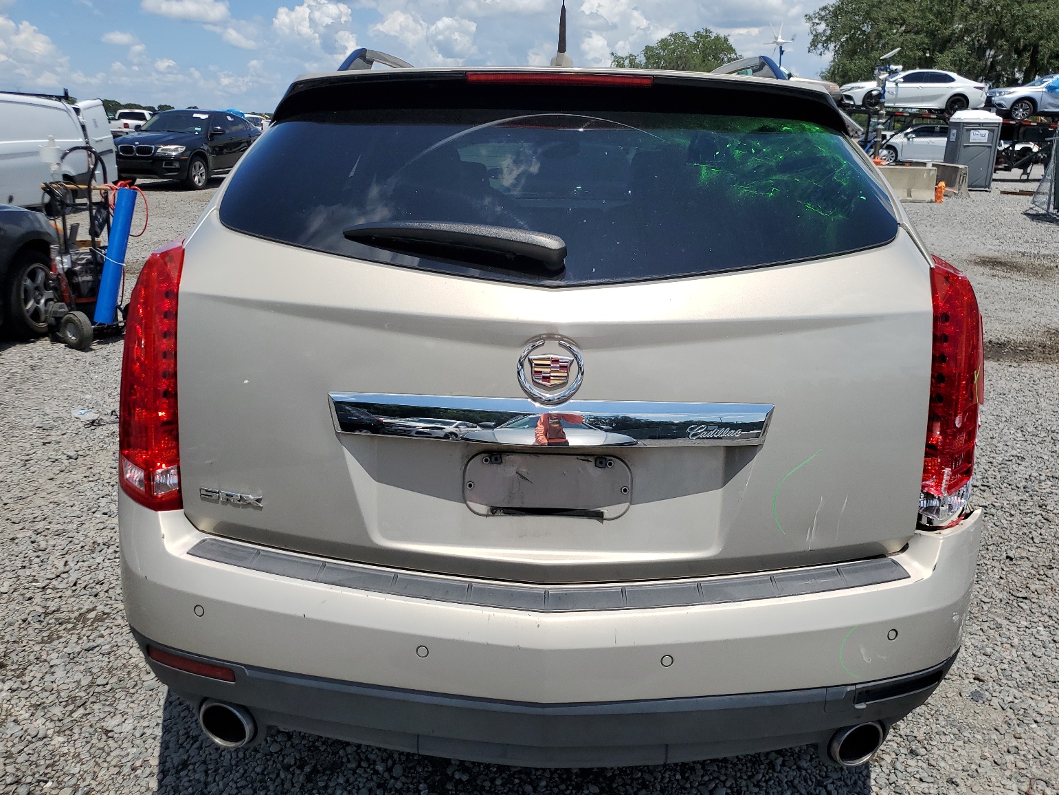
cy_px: 386
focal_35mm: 27
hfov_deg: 65.3
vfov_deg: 51.4
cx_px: 542
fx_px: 826
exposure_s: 1/5000
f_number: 1.5
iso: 50
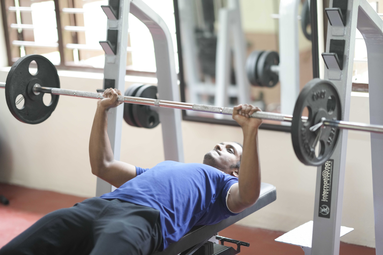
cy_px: 128
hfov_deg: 23.9
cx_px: 192
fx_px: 904
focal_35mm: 85
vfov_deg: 16.1
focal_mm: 85
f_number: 1.4
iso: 1250
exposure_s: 1/200
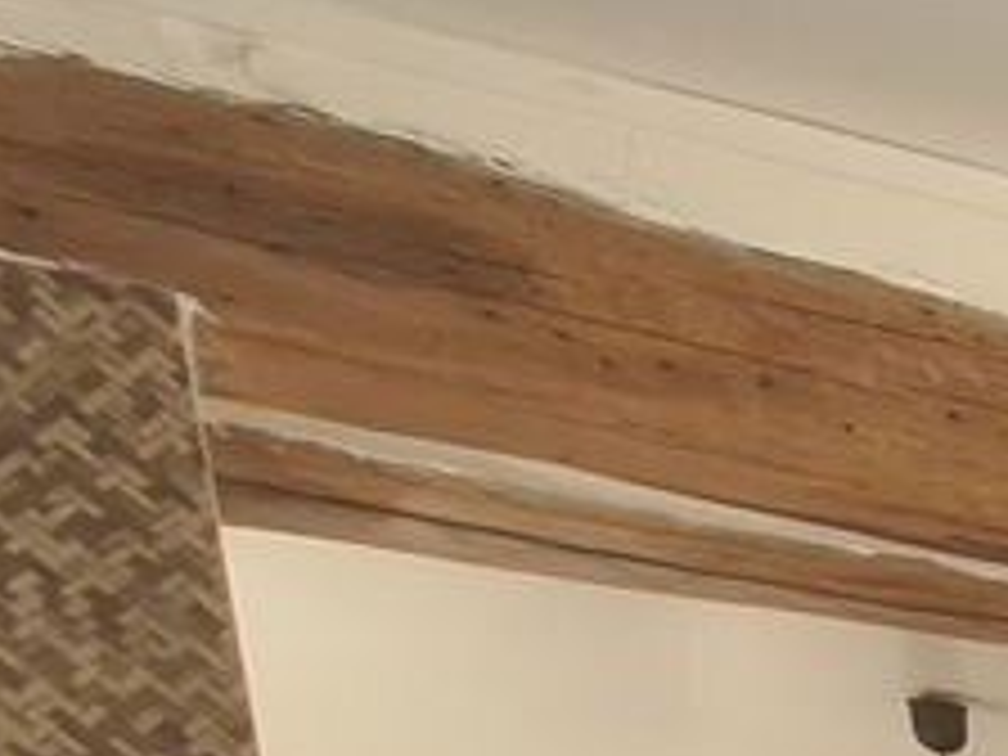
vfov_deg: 11.8
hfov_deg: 12.3
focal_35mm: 93
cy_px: 2002
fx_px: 2708
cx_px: 2826
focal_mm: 2.2
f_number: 2.2
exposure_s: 1/50
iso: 64
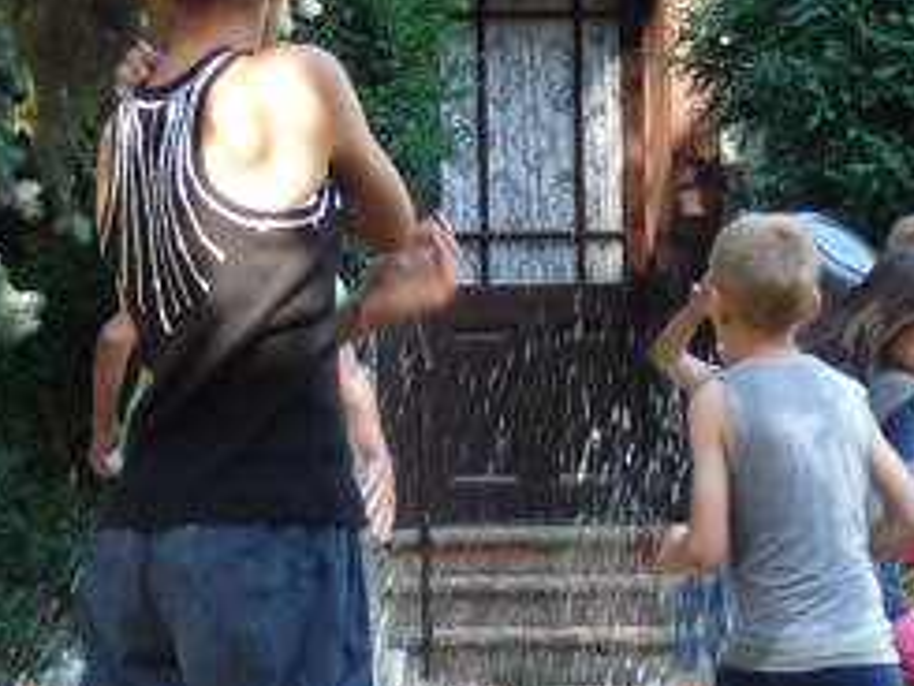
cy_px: 563
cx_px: 754
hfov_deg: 11.6
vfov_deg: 8.7
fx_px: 4491
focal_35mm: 170
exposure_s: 1/100
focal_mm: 6.5
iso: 100
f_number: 3
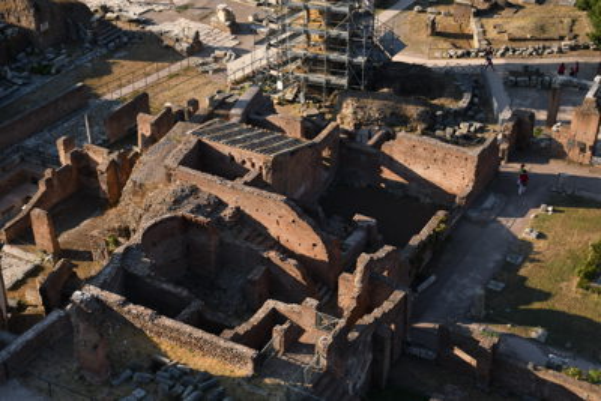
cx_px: 300
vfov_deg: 23.8
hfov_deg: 35.0
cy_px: 200
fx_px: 952
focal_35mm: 57
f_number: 4.5
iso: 320
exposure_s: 1/2000
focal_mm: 38
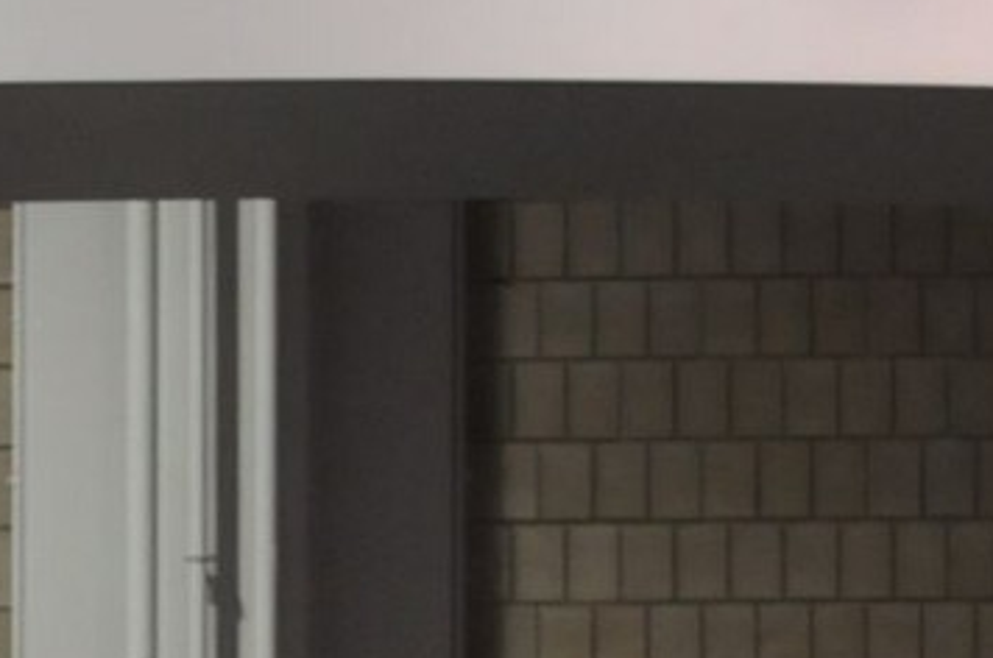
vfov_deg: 5.6
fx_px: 6388
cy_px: 1736
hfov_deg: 8.8
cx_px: 53
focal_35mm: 232
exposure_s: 1/40
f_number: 4
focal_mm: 22
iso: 800
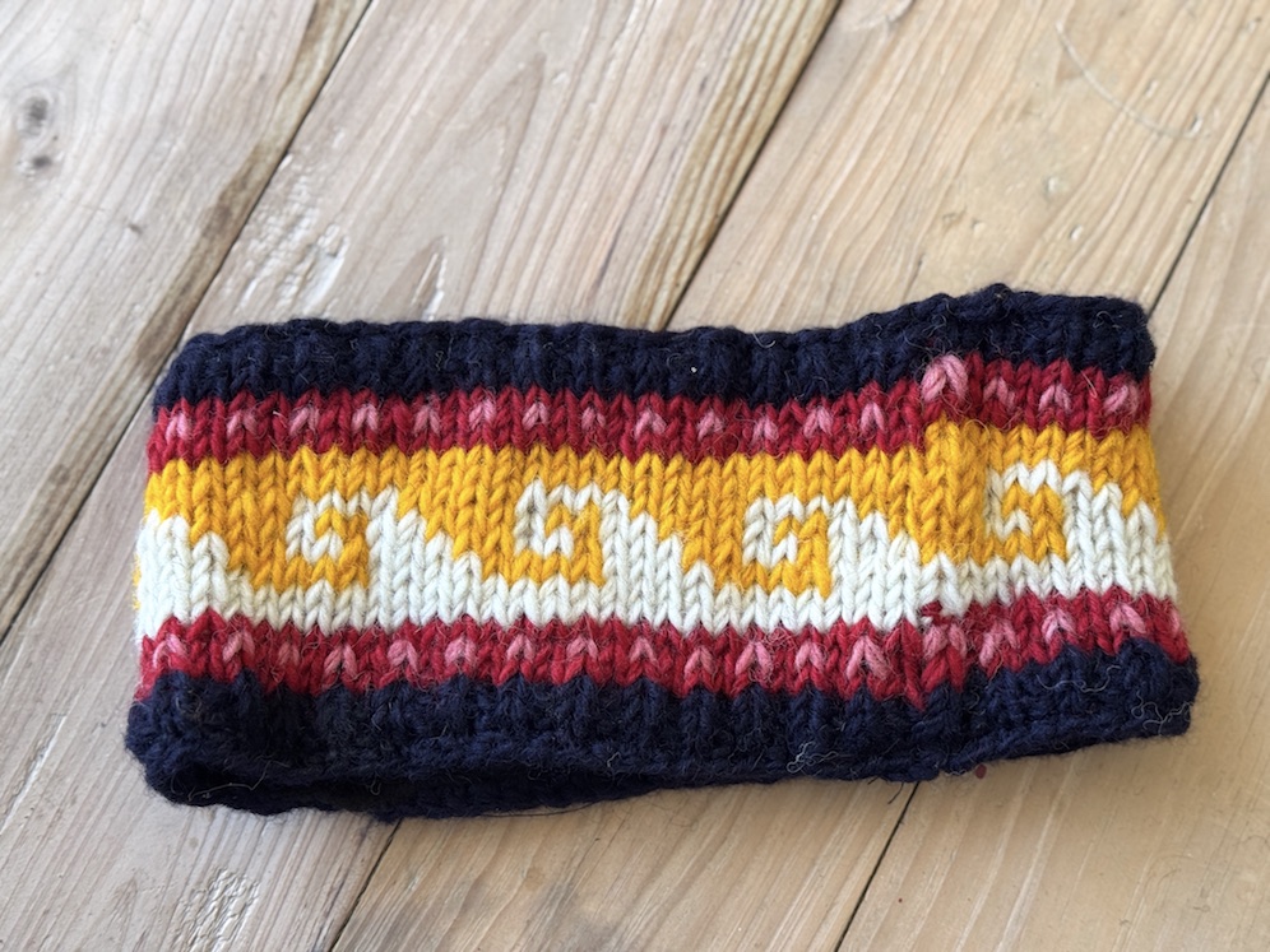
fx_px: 1761
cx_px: 635
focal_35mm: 48
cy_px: 476
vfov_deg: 30.3
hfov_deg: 39.7
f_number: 1.78
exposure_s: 1/165
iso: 100
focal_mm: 6.76
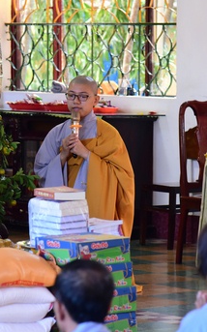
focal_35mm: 203
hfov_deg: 6.5
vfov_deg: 10.3
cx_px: 80
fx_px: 1835
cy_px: 165
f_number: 4
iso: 1600
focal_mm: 105
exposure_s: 1/60
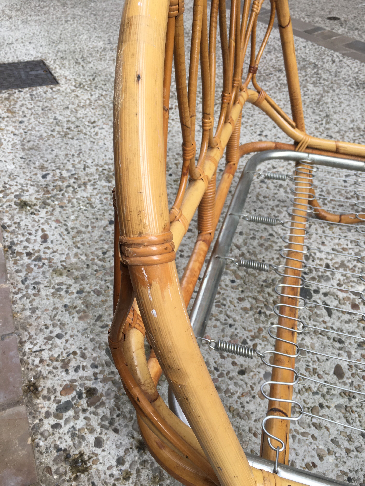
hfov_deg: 48.2
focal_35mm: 29
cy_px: 243
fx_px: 408
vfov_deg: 61.7
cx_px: 182
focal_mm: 4.15
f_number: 2.2
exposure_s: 1/283
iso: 25
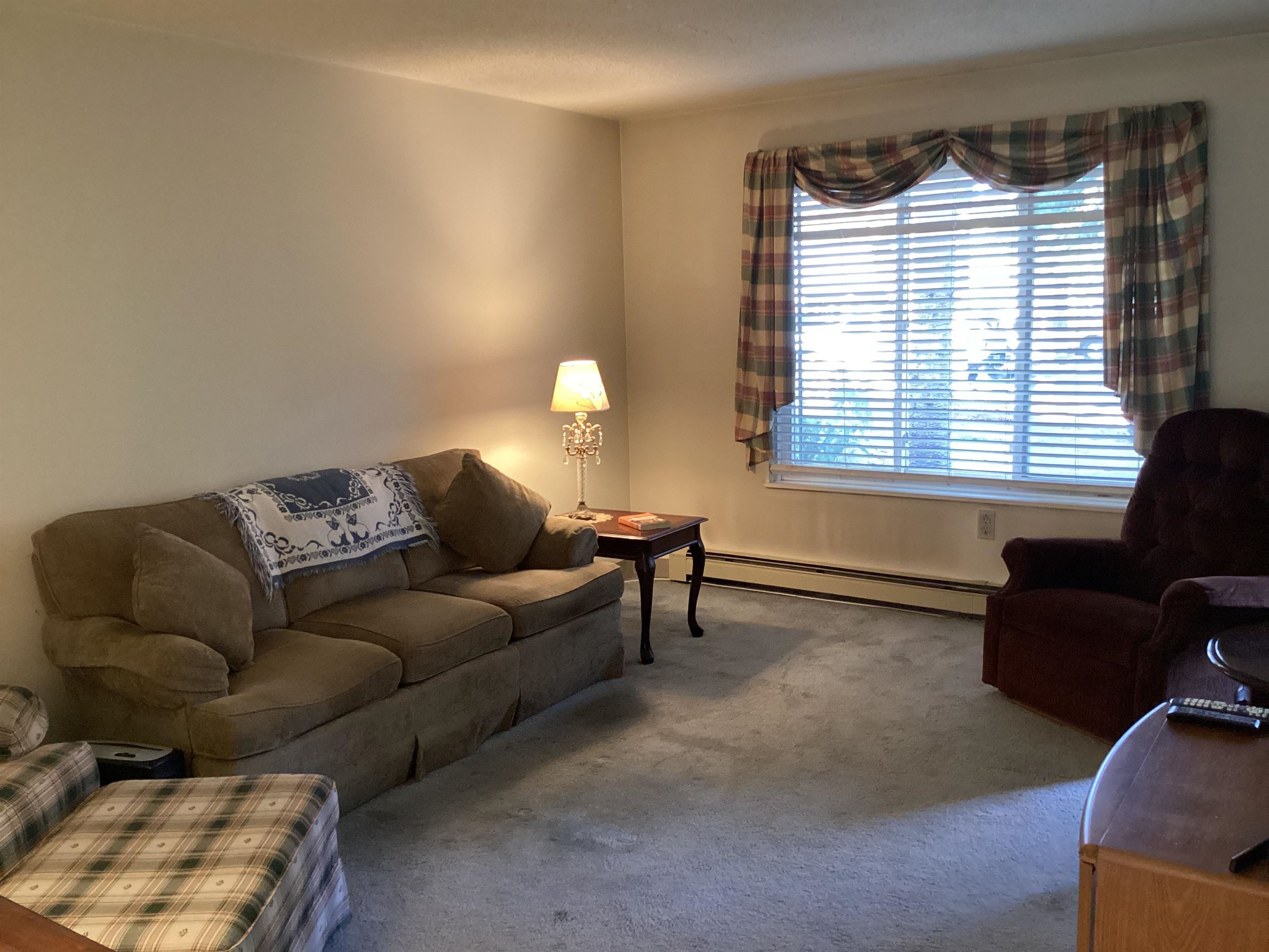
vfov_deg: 45.4
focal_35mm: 31
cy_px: 476
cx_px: 634
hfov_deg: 58.4
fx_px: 1136
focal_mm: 3.3
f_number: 2.4
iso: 320
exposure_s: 1/50
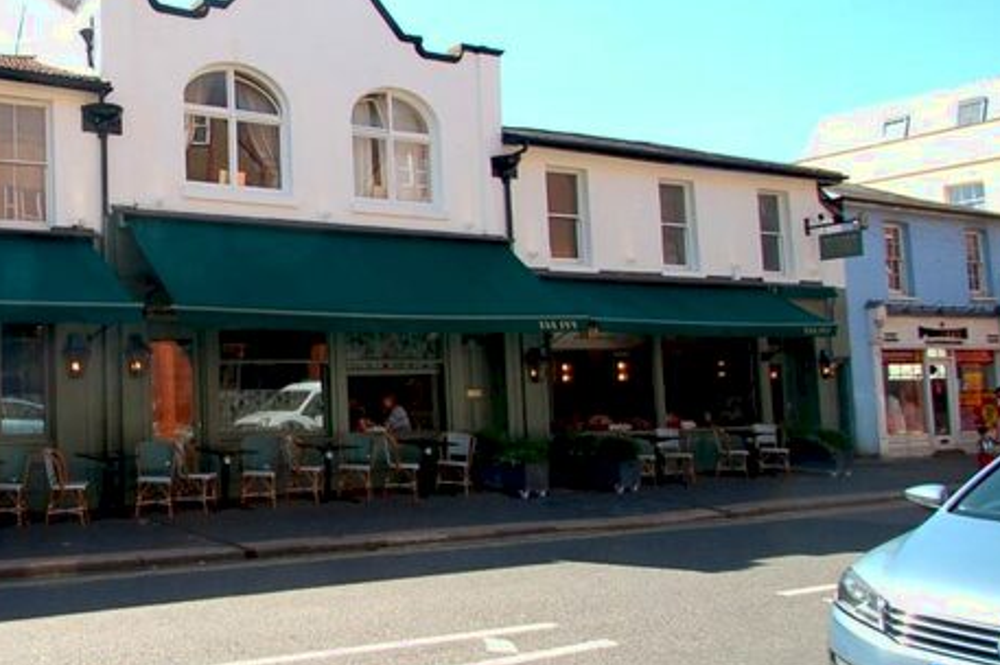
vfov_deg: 53.8
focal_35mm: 23
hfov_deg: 73.5
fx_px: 638
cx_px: 324
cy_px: 213
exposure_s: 1/200
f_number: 8
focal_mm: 10
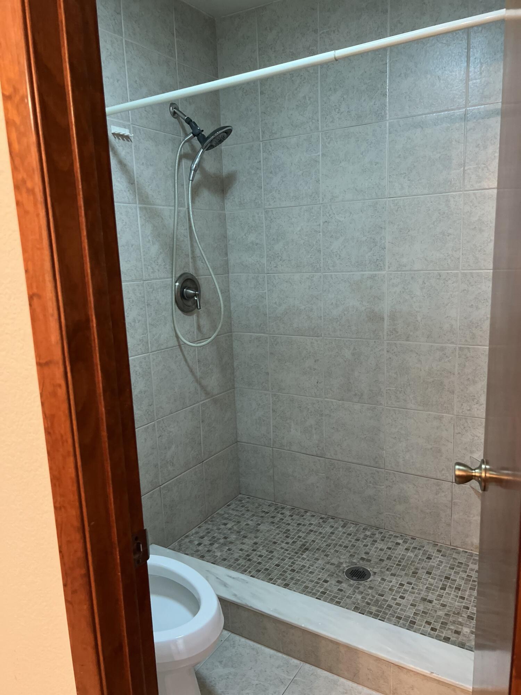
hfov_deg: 53.1
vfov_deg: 67.3
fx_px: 522
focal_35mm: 26
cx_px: 260
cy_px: 348
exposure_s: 1/60
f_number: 1.5
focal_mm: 5.7
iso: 250
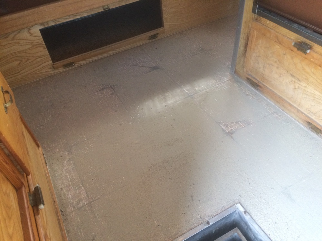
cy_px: 120
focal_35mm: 29
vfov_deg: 48.2
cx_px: 161
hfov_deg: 61.7
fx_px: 270
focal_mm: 4.15
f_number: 2.2
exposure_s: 1/30
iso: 125
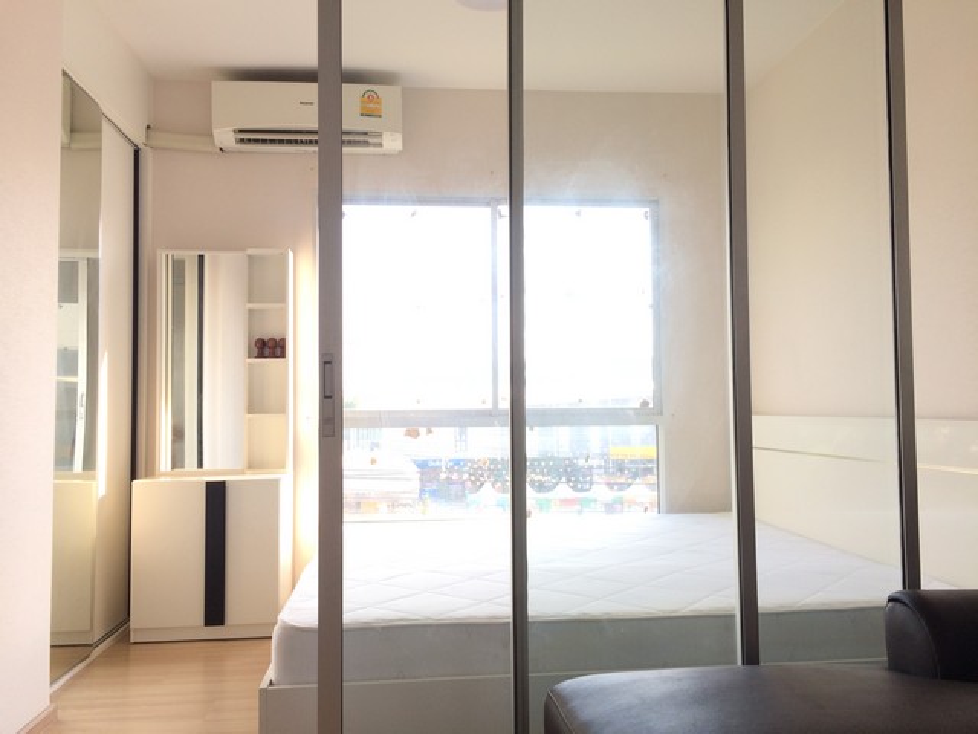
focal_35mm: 29
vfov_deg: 48.2
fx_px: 819
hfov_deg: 61.7
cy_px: 367
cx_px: 489
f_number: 2.2
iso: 32
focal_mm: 4.15
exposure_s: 1/126
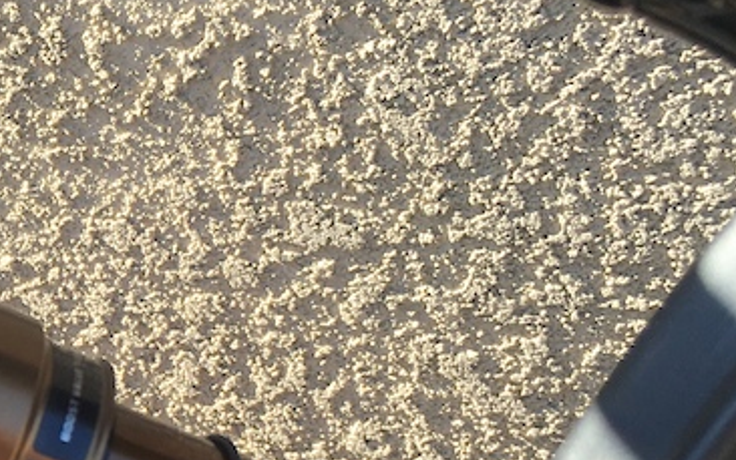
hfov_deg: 22.2
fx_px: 1726
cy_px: 406
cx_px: -149
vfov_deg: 15.0
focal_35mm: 86
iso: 25
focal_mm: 4.15
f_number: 2.2
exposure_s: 1/336
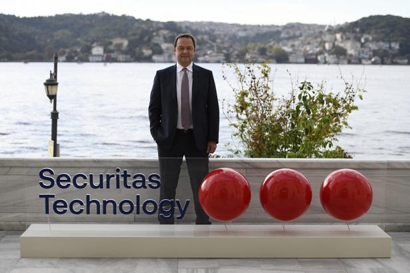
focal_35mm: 70
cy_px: 136
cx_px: 205
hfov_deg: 28.8
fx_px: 797
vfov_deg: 19.5
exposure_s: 1/800
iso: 125
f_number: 4
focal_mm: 70
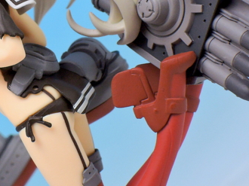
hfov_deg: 10.3
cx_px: 32
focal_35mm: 191
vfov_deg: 7.7
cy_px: 24
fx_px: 1373
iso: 400
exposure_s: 1/10
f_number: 7.3
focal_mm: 22.4
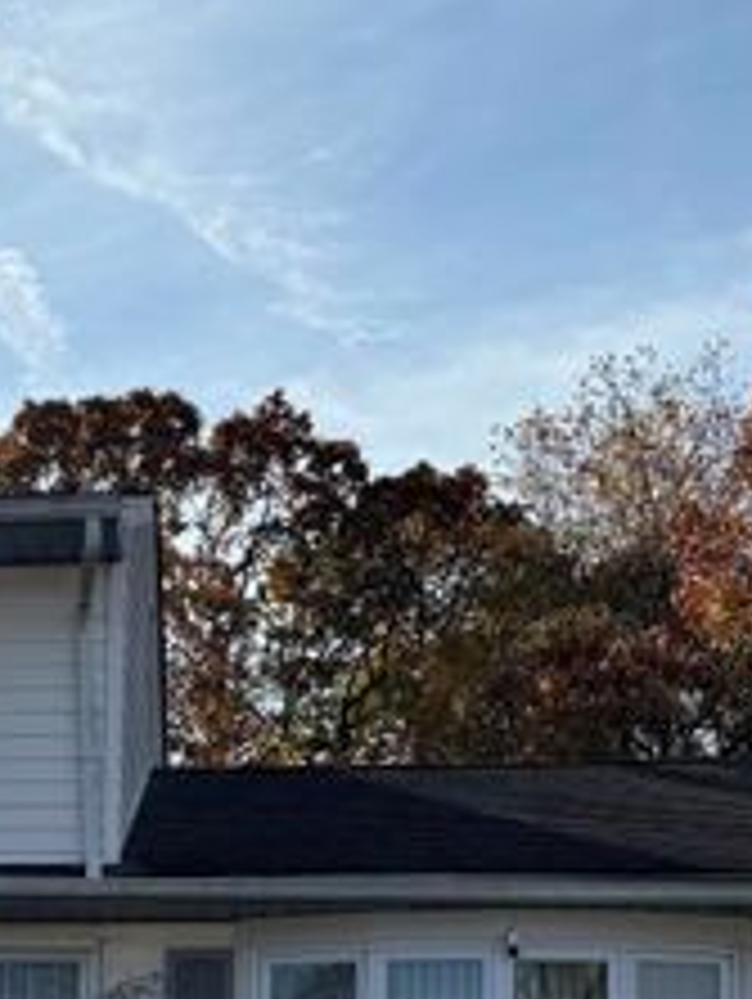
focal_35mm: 78
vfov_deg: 23.5
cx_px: -86
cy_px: 1096
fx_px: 2255
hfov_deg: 18.2
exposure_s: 1/6993
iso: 64
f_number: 1.6
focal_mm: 5.96
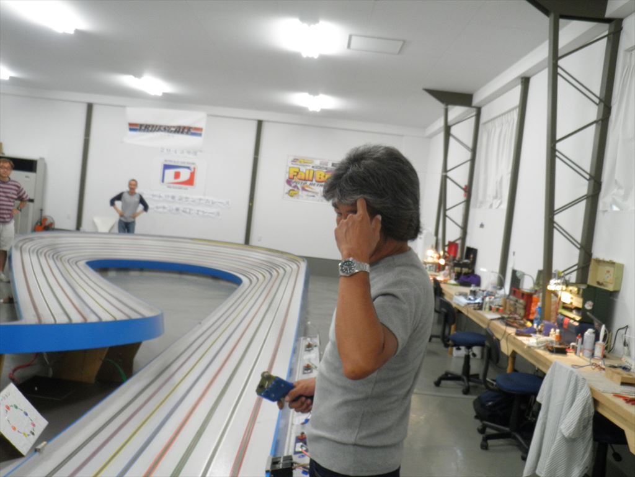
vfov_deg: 41.8
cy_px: 238
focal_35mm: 34
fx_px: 624
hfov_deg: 54.0
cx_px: 318
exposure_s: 1/15
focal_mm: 6.1
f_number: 3.5
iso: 200
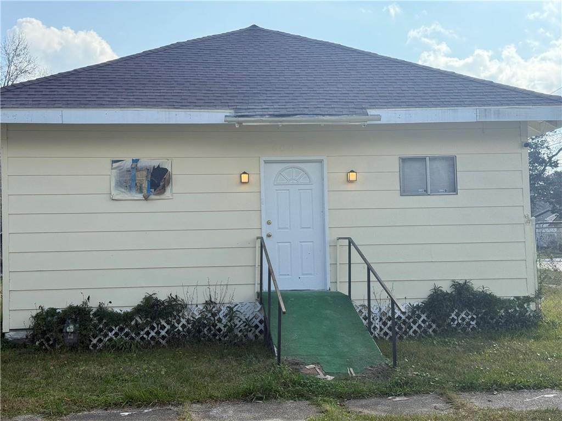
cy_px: 210
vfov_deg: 30.3
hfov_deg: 39.7
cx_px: 281
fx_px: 779
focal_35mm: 48
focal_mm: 6.76
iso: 100
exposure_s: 1/3534
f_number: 1.78
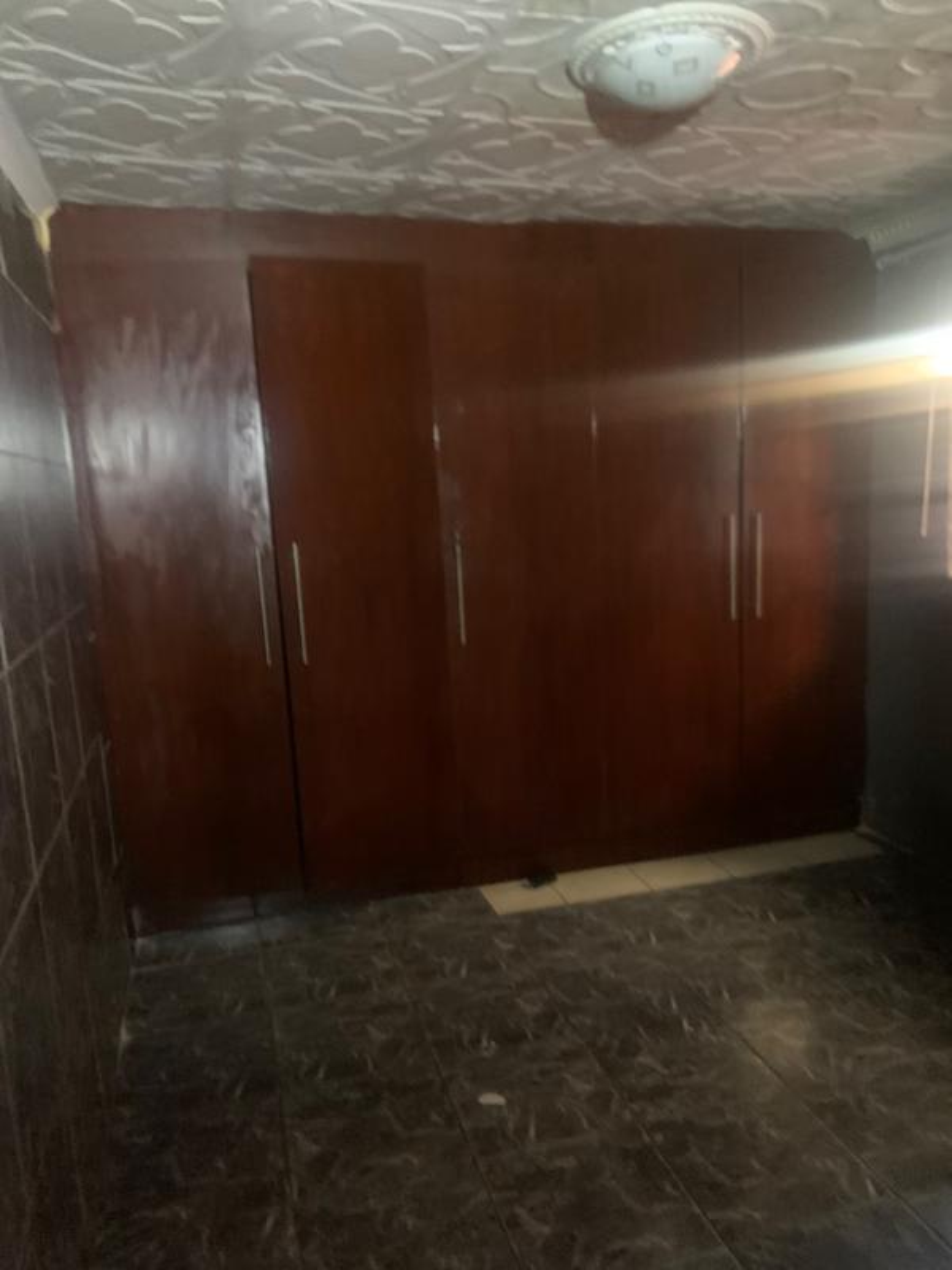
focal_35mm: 26
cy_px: 635
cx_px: 476
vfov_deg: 67.3
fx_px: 953
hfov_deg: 53.1
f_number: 1.8
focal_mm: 4.25
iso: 1250
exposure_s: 1/15
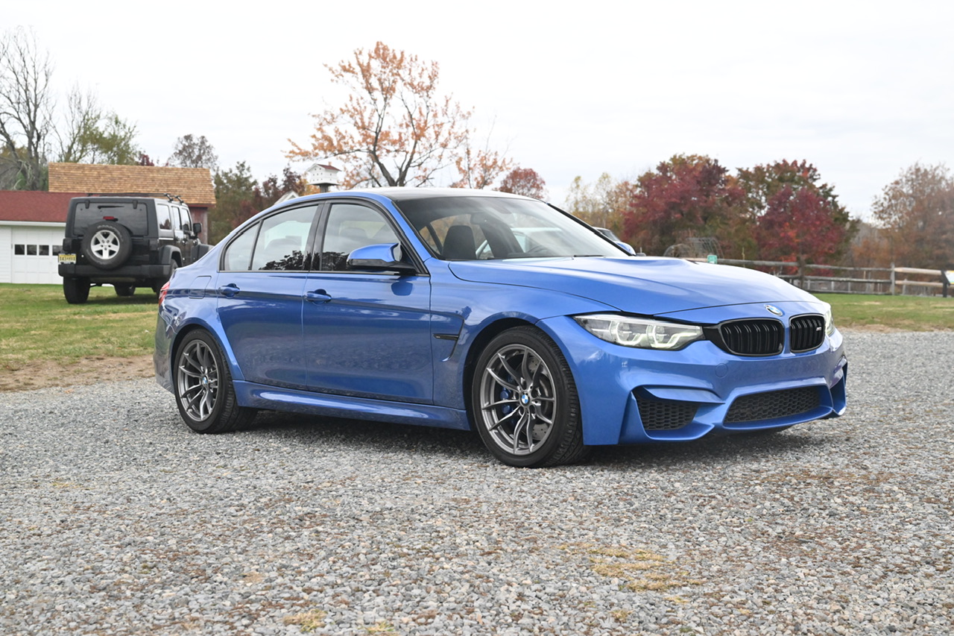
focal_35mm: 48
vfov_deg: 28.1
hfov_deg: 41.1
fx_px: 1272
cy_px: 318
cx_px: 477
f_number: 6.3
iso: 4000
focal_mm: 48
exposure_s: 1/500
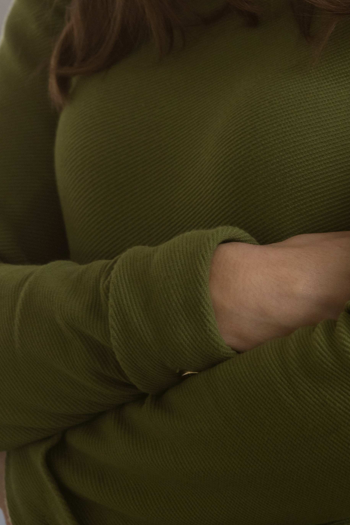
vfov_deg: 3.6
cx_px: 294
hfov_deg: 2.4
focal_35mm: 572
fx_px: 8341
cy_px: -65
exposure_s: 1/100
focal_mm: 190
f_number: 5.6
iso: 400
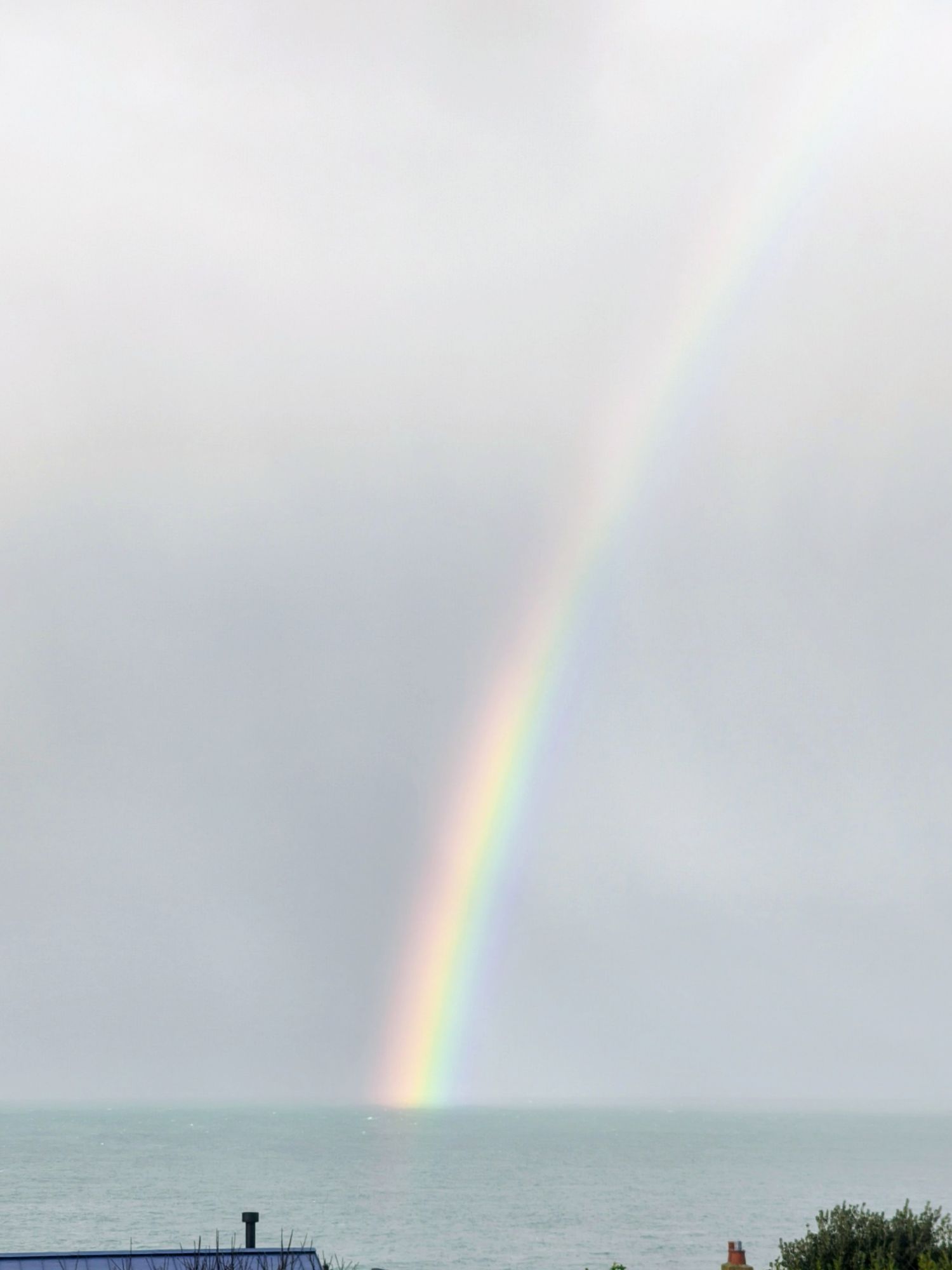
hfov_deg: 24.4
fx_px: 2200
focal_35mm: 60
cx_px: 476
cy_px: 635
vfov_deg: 32.2
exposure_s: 1/174
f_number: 2
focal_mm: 8.8
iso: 50
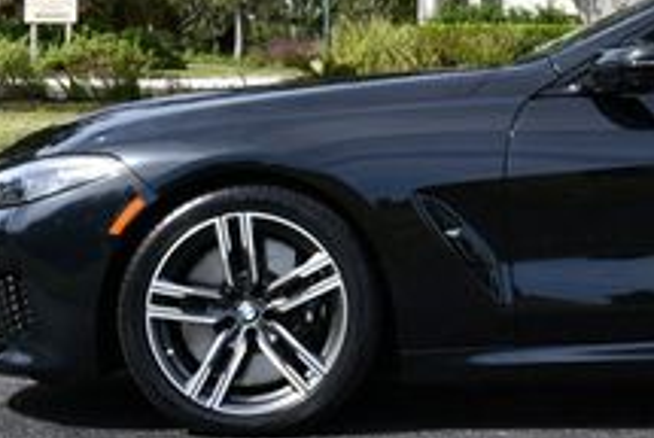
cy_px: -113
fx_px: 2601
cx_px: 757
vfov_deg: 9.5
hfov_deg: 14.0
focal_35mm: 143
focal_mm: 24
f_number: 8
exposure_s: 1/250
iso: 125
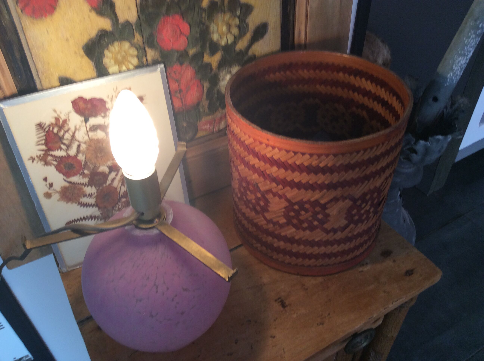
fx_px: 447
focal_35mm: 32
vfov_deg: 44.1
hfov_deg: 56.9
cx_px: 242
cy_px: 180
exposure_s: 1/24
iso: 40
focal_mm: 3.3
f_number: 2.4
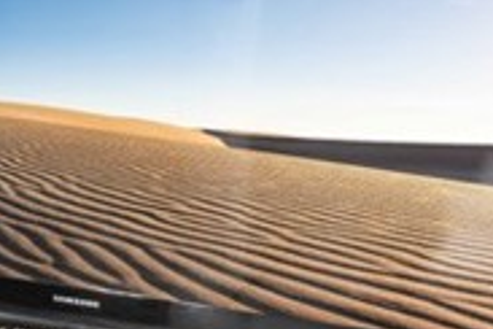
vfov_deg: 20.0
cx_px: -865
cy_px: 55
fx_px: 917
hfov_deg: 12.6
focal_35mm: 67
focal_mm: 12
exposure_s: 1/10
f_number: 8
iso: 400
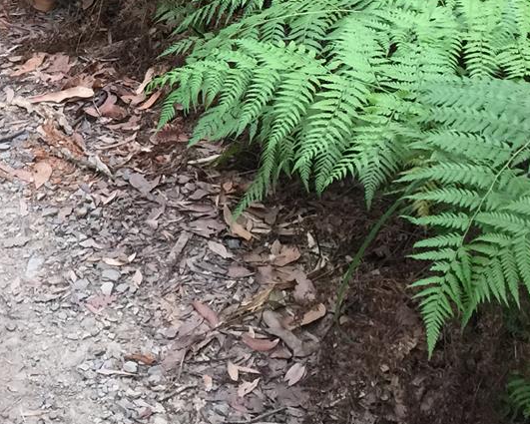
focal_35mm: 87
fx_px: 1365
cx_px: -115
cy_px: -100
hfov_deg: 20.5
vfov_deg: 16.8
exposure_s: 1/33
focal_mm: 4.15
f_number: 2.2
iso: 50
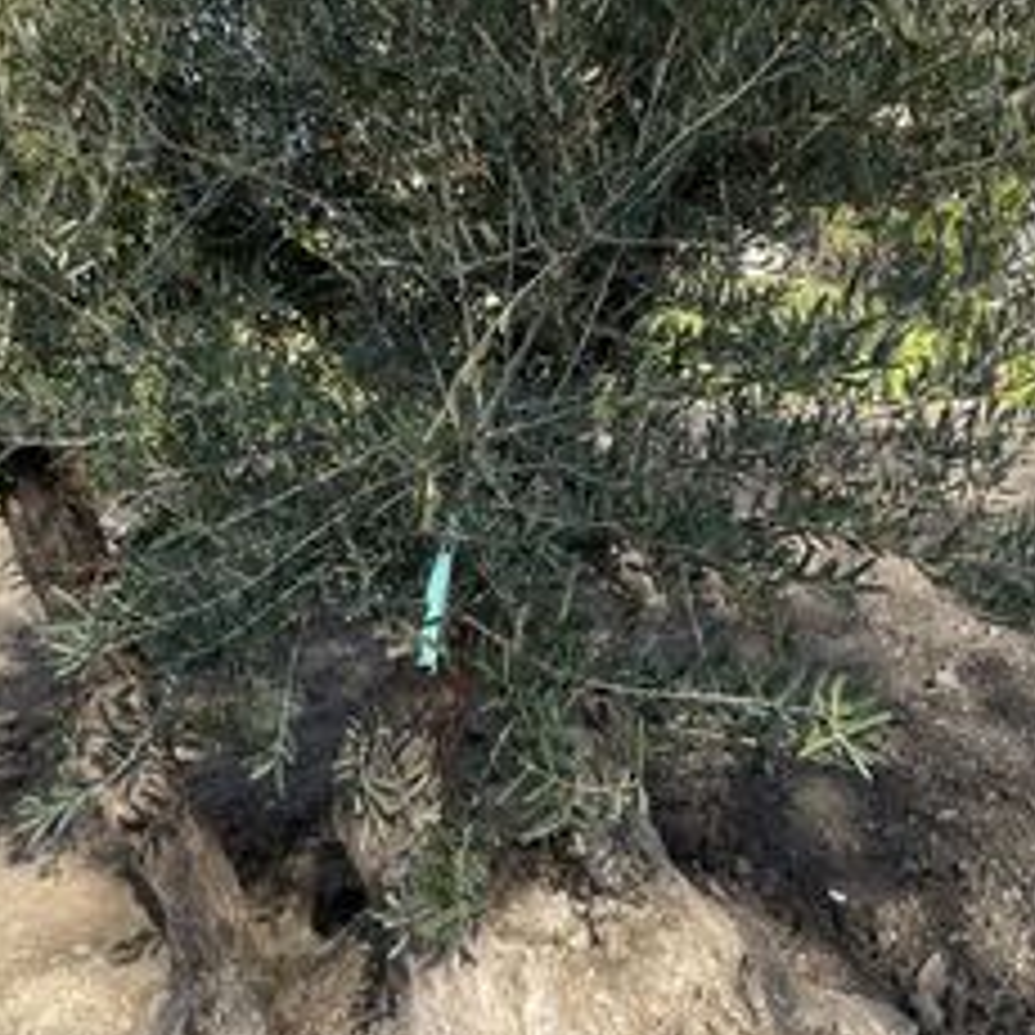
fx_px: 1691
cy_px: 254
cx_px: 603
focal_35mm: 50
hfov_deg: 33.9
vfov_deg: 33.3
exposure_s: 1/1103
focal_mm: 4.2
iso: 32
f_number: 1.6
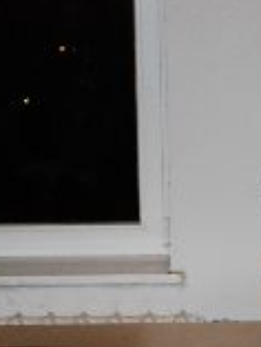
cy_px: 357
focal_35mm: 193
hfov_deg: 7.7
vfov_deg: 10.2
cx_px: 279
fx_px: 1938
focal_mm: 42
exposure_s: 1/60
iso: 640
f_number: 5.3
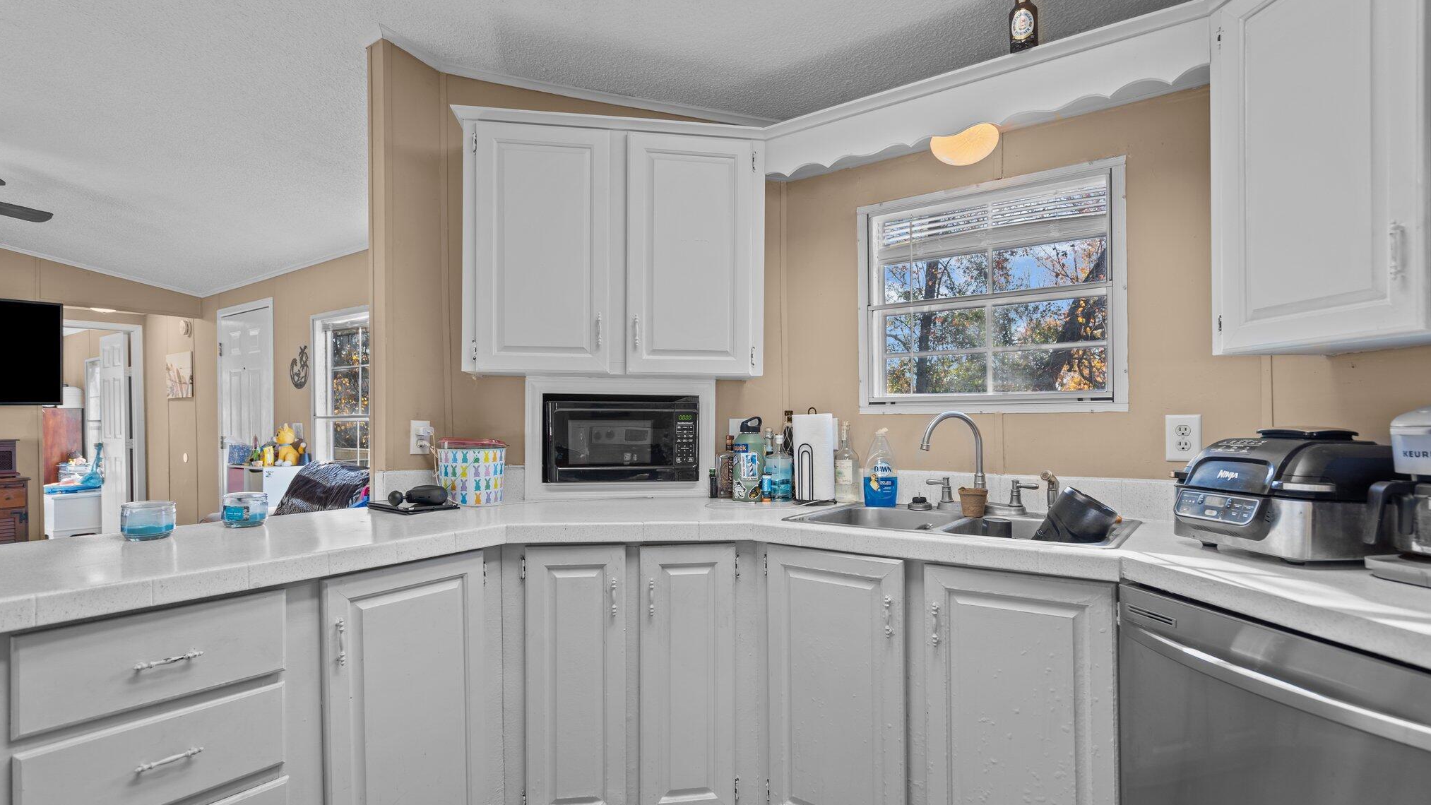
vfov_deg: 61.0
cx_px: 720
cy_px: 416
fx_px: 683
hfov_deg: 92.7
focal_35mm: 18
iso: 400
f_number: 4
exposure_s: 1/13
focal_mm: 17
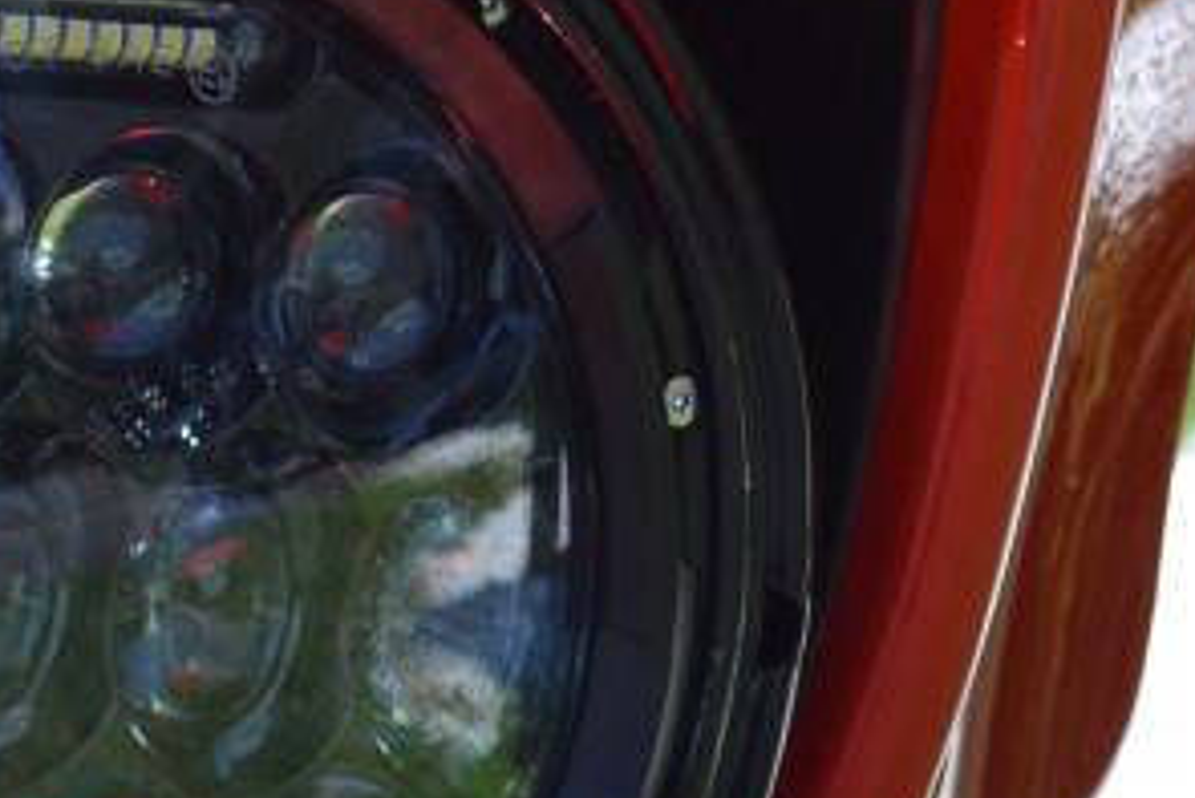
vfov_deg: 5.9
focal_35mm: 232
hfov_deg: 8.7
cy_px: 656
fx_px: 7705
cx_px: -466
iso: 100
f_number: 7.1
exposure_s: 1/200
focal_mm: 38
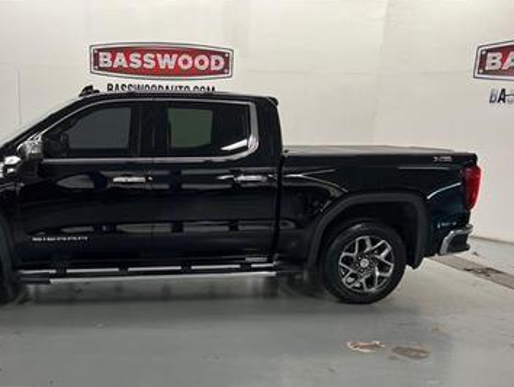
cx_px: 193
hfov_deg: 49.6
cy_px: 268
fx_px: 550
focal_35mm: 37
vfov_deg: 38.1
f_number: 1.5
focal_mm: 5.7
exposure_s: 1/60
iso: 125
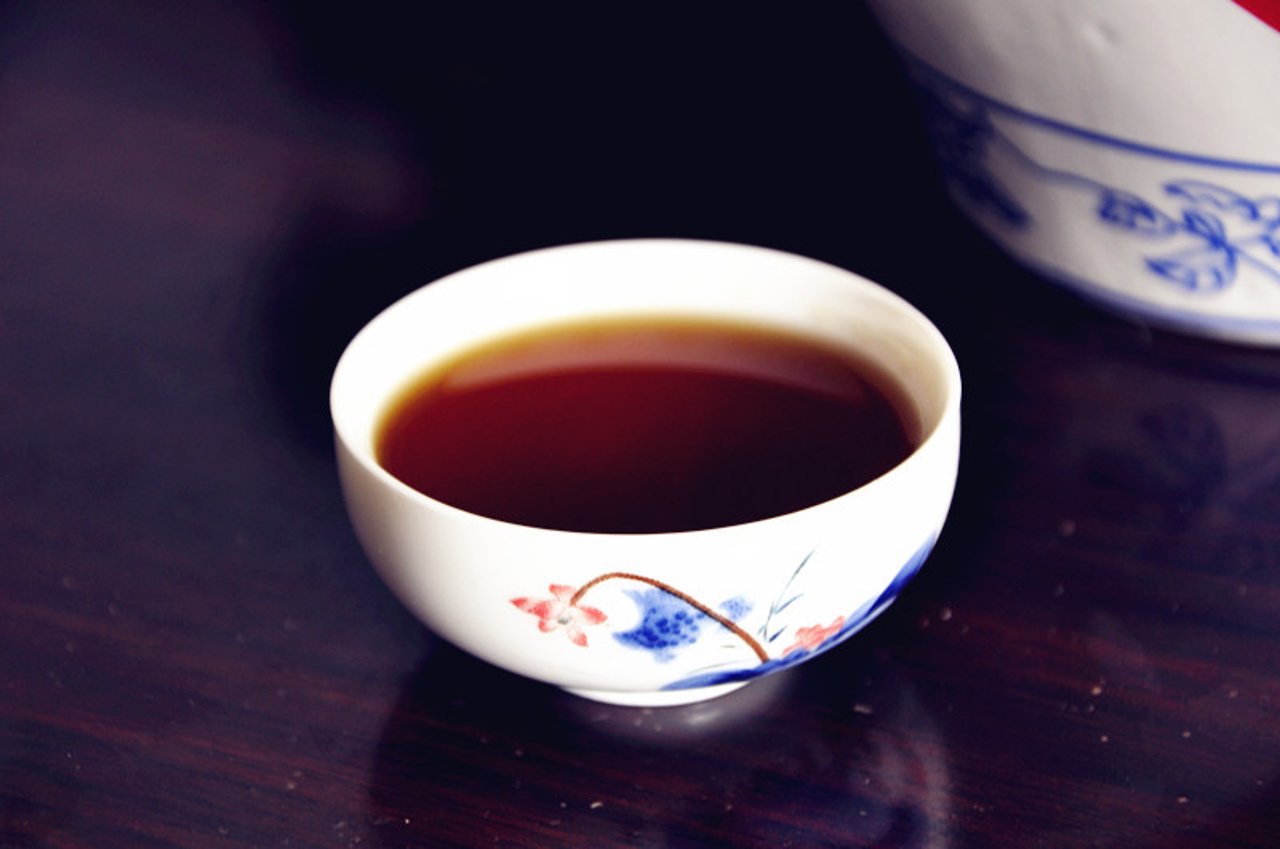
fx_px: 4527
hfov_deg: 16.1
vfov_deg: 10.7
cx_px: 640
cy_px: 424
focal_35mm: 128
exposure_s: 1/40
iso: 320
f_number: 5.6
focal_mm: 85
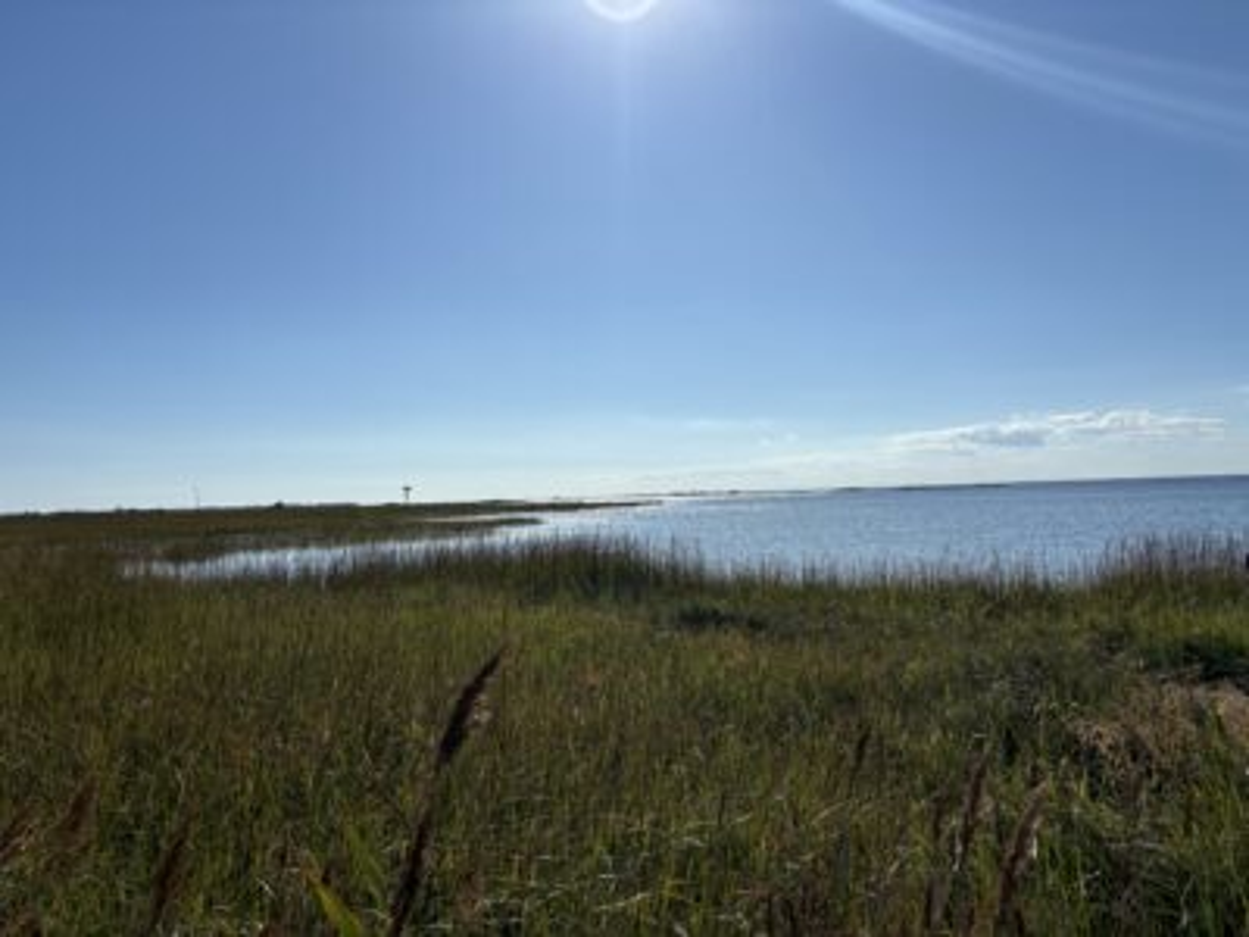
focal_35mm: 26
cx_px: 624
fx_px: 938
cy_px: 468
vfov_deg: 53.1
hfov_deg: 67.3
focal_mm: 5.96
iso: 50
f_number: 1.6
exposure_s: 1/10989
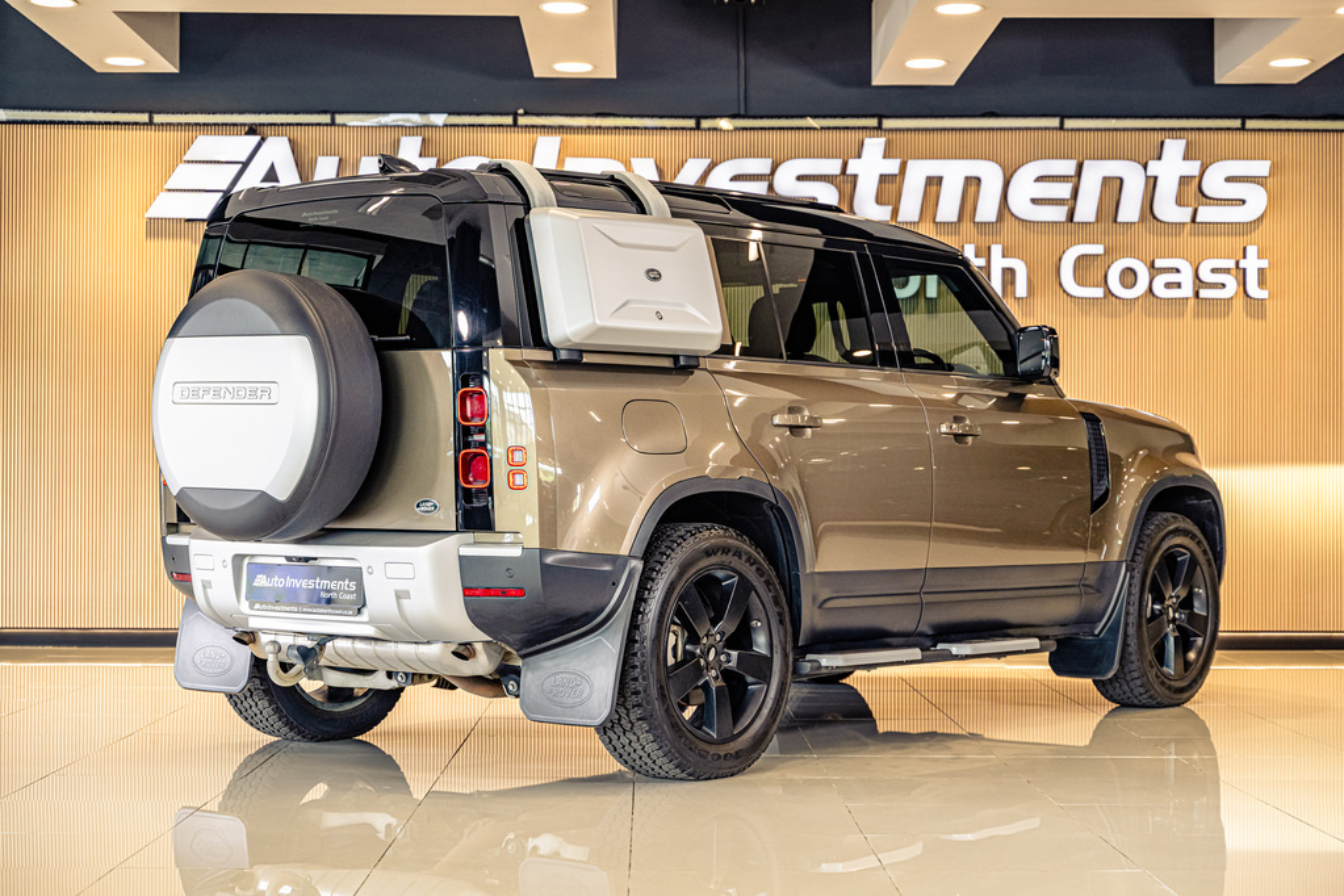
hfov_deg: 31.9
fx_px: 2352
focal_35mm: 63
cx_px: 672
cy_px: 448
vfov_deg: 21.6
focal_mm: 63
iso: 640
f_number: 3.5
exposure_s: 1/200
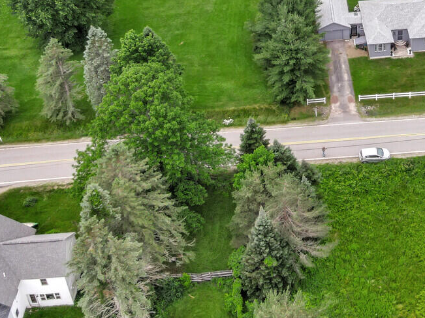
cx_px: 349
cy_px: -44
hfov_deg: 31.7
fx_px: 724
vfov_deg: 23.1
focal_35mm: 59
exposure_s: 1/500
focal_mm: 4.5
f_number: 2.8
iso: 200
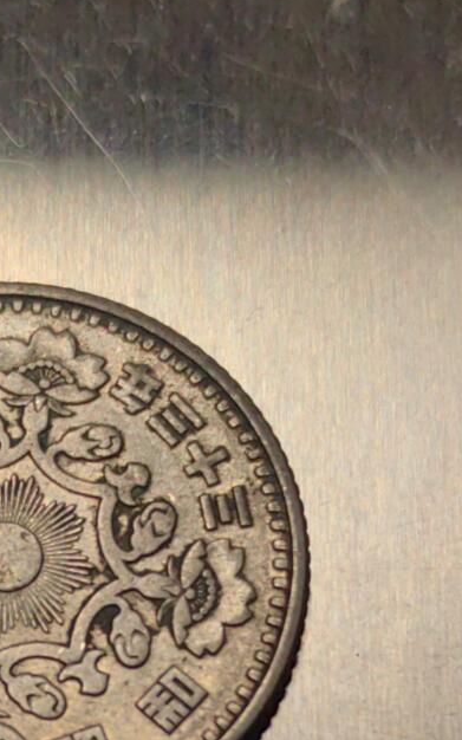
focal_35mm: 131
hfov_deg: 9.9
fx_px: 2640
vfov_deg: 15.6
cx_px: -63
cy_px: 785
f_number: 2
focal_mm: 5.75
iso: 50
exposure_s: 1/1076
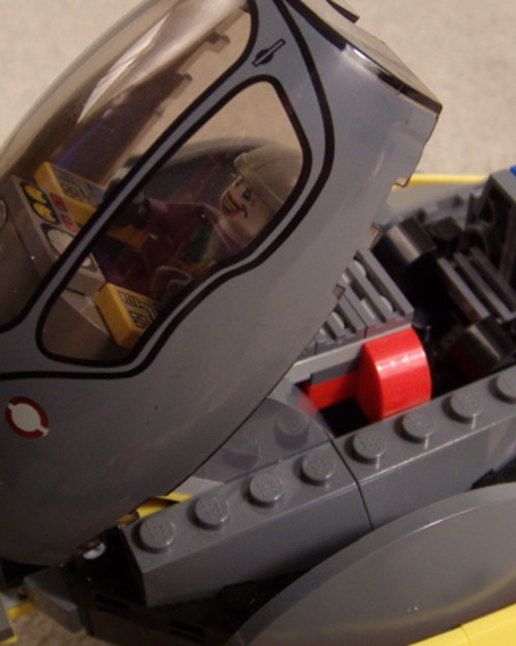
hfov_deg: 26.2
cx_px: 264
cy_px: 297
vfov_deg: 32.5
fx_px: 1108
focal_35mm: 58
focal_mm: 6.4
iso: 100
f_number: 3.5
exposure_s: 1/14.7
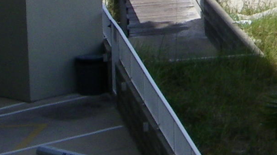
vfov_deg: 3.9
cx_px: 483
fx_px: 2247
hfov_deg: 6.9
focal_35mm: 306
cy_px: -121
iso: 80
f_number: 8.2
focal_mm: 10.1
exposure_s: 1/250
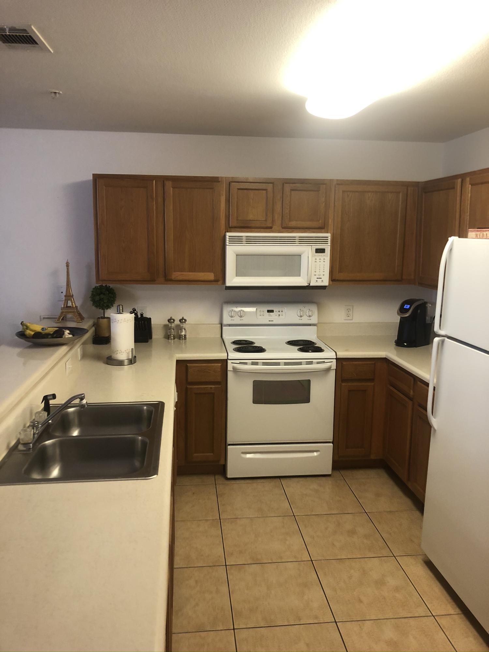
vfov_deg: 63.4
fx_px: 527
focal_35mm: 28
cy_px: 326
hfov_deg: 49.7
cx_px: 244
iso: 40
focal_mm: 3.99
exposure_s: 1/15
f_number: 1.8
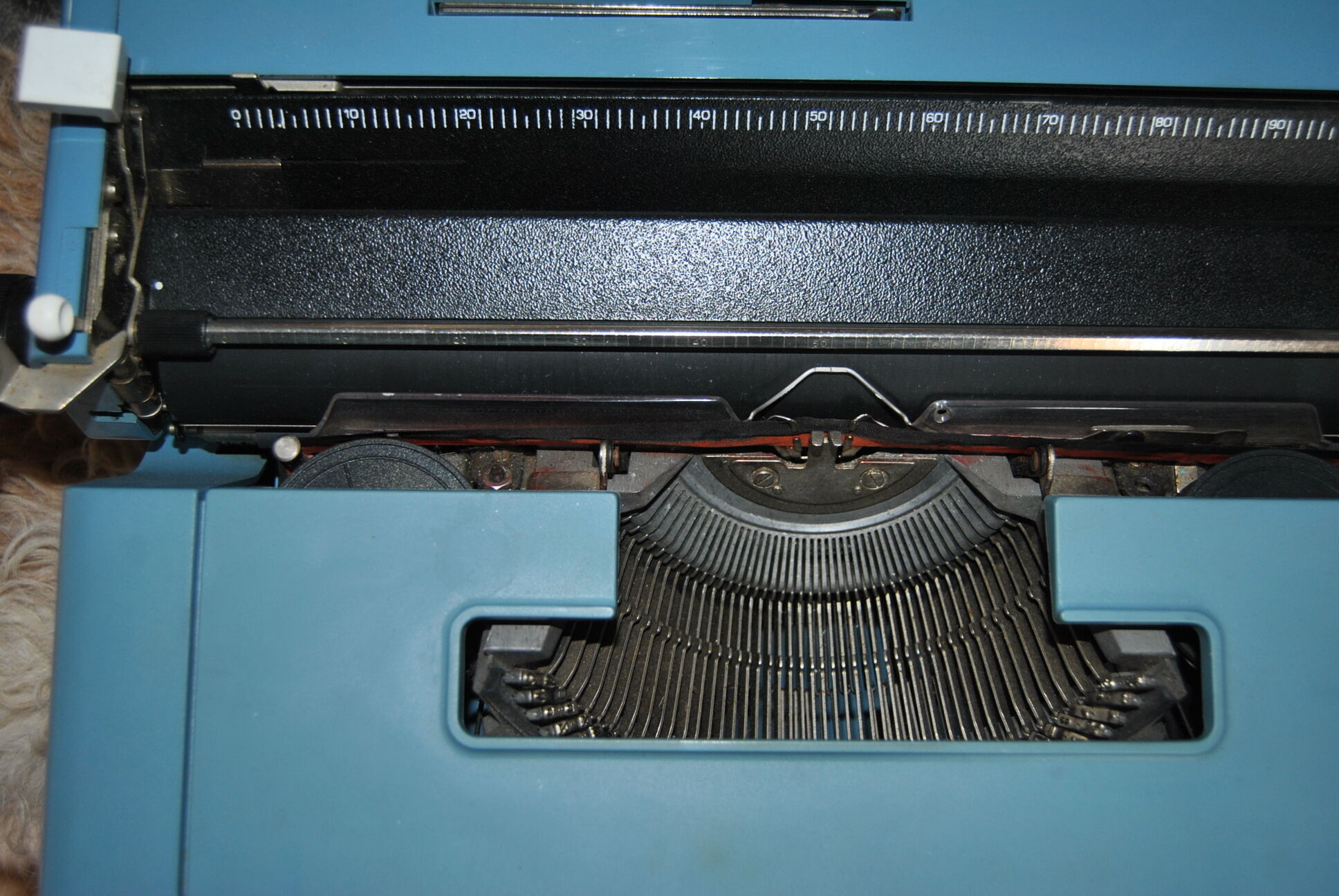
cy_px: 448
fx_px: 1452
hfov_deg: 49.5
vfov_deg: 34.3
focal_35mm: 39
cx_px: 670
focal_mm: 26
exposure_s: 1/60
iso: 200
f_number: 4
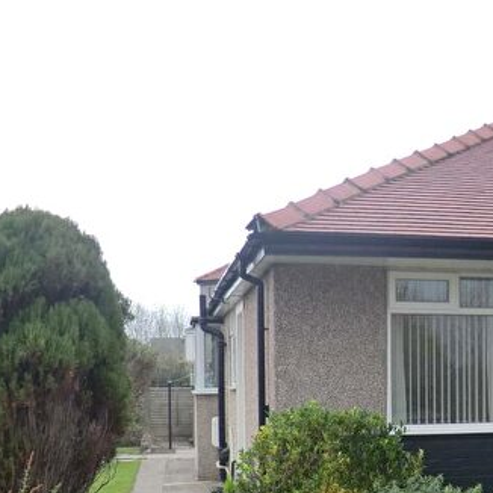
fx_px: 886
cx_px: 442
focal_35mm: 55
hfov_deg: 29.8
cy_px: 386
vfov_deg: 30.4
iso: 64
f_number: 3.5
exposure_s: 1/250
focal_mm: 5.2
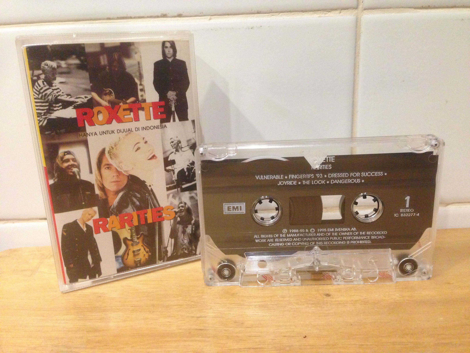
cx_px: 235
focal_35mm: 33
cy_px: 176
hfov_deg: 55.4
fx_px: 448
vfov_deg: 42.9
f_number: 2.4
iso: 400
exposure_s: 1/15
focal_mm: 4.12
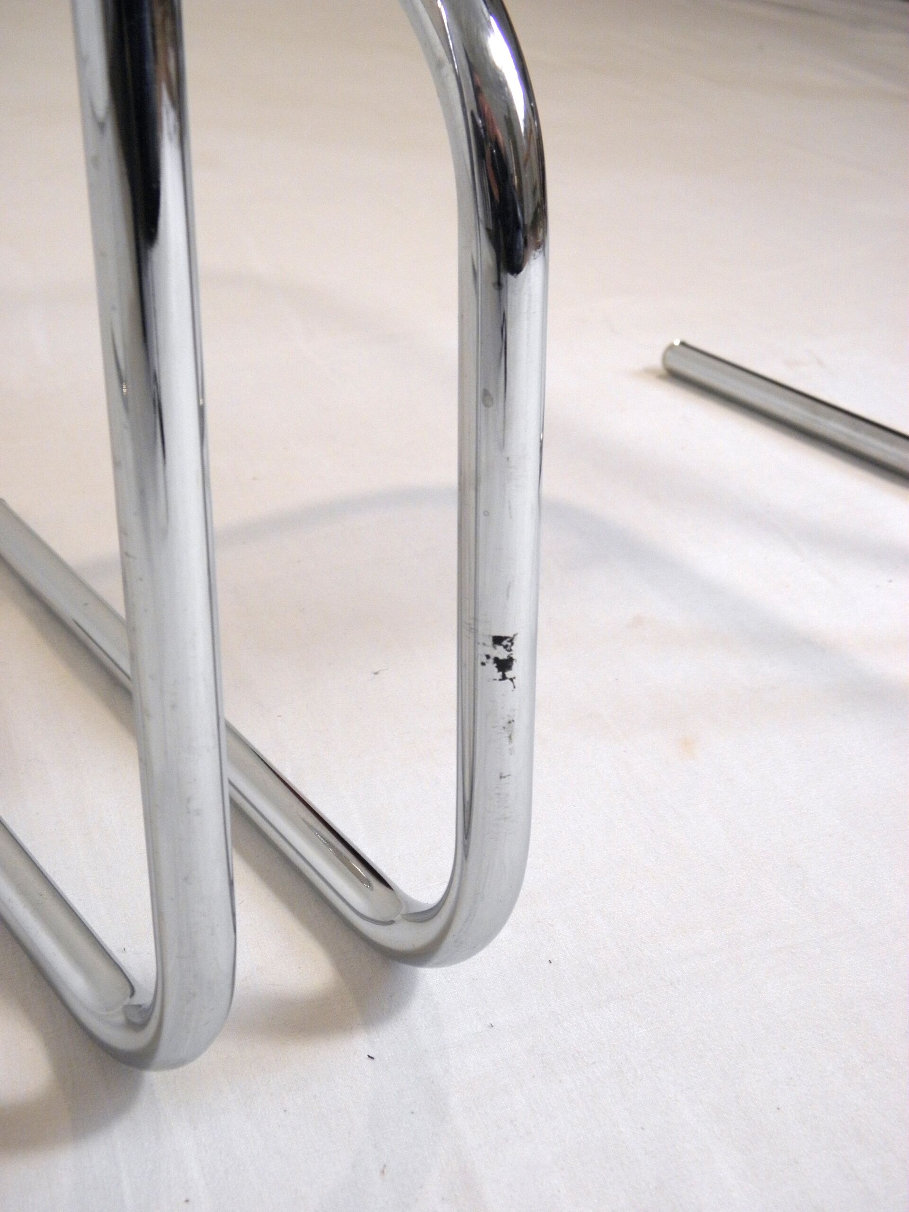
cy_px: 606
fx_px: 1541
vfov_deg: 42.9
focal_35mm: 44
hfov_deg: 32.9
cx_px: 454
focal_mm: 7.9
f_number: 3.9
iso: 200
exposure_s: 1/40
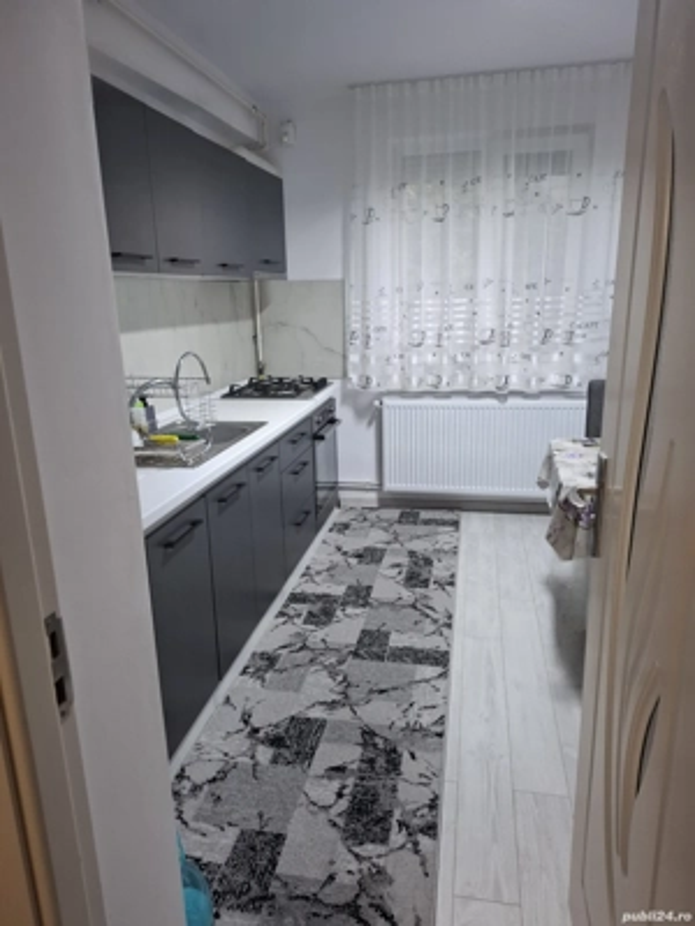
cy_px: 463
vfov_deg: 73.9
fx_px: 616
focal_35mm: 23
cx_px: 348
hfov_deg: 58.9
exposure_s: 1/33
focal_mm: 5.54
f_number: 1.8
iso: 250
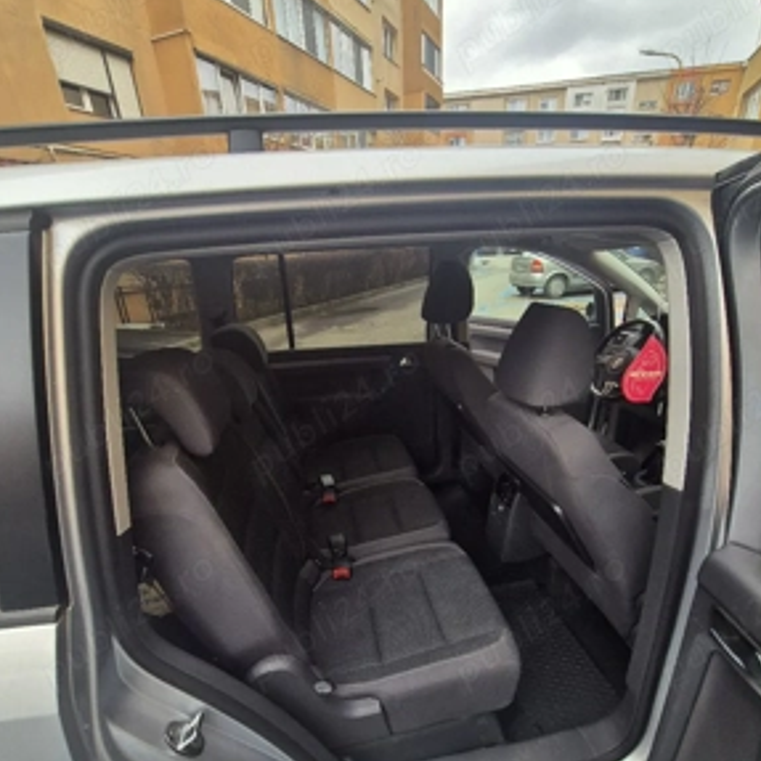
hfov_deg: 87.4
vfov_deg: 86.6
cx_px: 387
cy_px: 445
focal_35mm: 16
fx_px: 398
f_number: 2.2
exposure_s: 1/185
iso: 50
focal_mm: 2.2
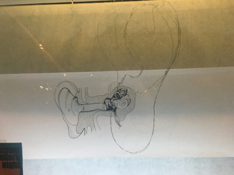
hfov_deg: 61.7
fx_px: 196
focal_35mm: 29
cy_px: 88
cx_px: 117
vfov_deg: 48.2
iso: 200
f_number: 2.2
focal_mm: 4.15
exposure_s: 1/33
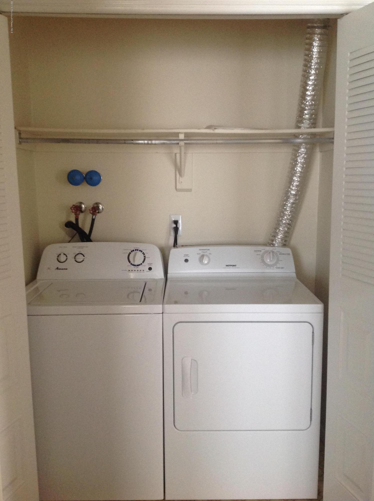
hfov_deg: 40.6
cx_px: 187
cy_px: 250
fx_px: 506
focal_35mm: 35
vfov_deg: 52.7
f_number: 2.4
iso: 250
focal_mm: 4.28
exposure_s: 1/15
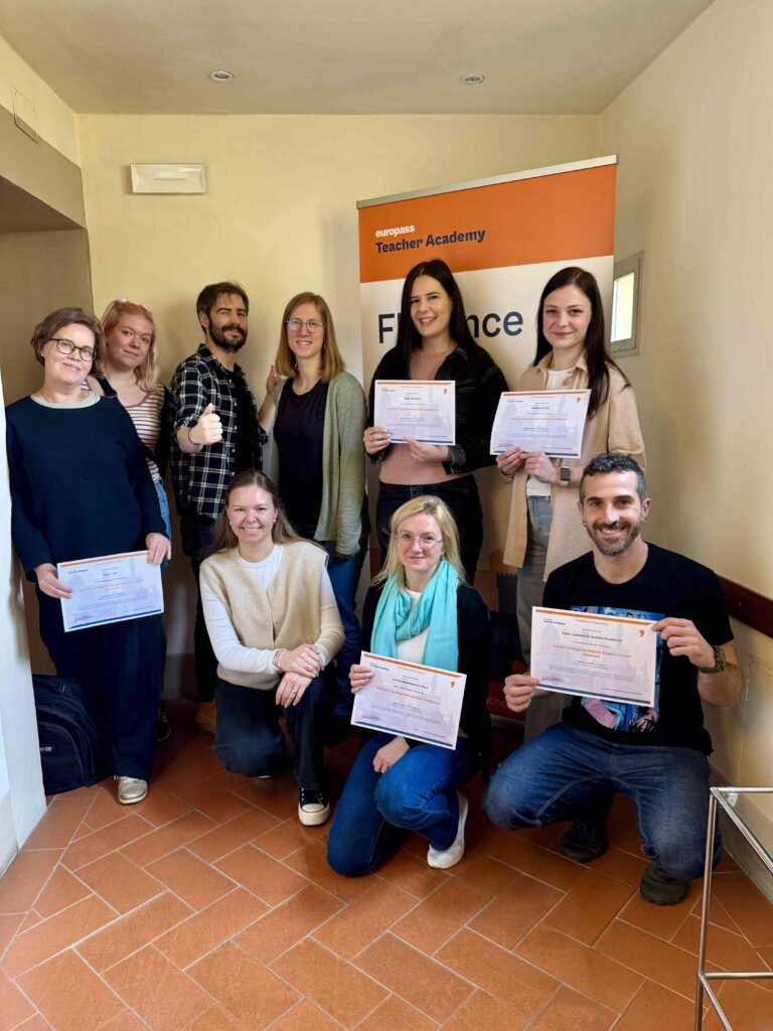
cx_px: 386
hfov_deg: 56.8
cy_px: 516
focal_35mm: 24
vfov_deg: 71.6
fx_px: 715
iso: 160
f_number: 1.78
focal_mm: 6.76
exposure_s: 1/100
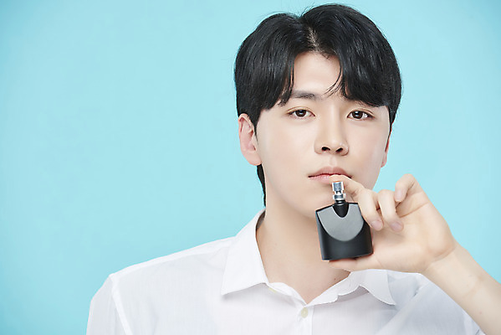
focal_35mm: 200
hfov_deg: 10.3
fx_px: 2785
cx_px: 250
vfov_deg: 6.9
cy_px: 168
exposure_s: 1/125
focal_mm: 200
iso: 64
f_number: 7.1
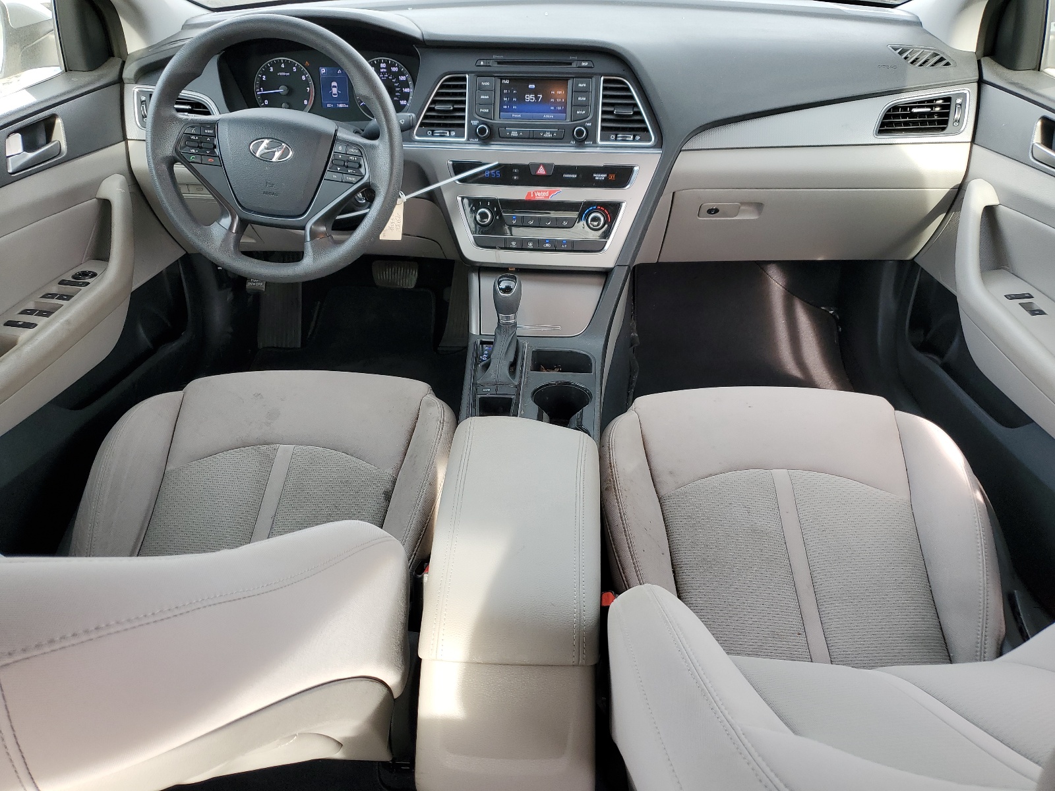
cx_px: 528
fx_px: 792
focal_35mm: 26
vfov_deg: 53.1
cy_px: 396
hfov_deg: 67.3
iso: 50
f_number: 1.5
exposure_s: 1/123
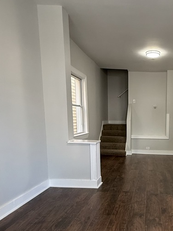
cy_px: 146
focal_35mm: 30
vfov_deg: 59.1
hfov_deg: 43.9
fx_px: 200
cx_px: 146
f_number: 2.2
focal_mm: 2.22
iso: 320
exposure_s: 1/120
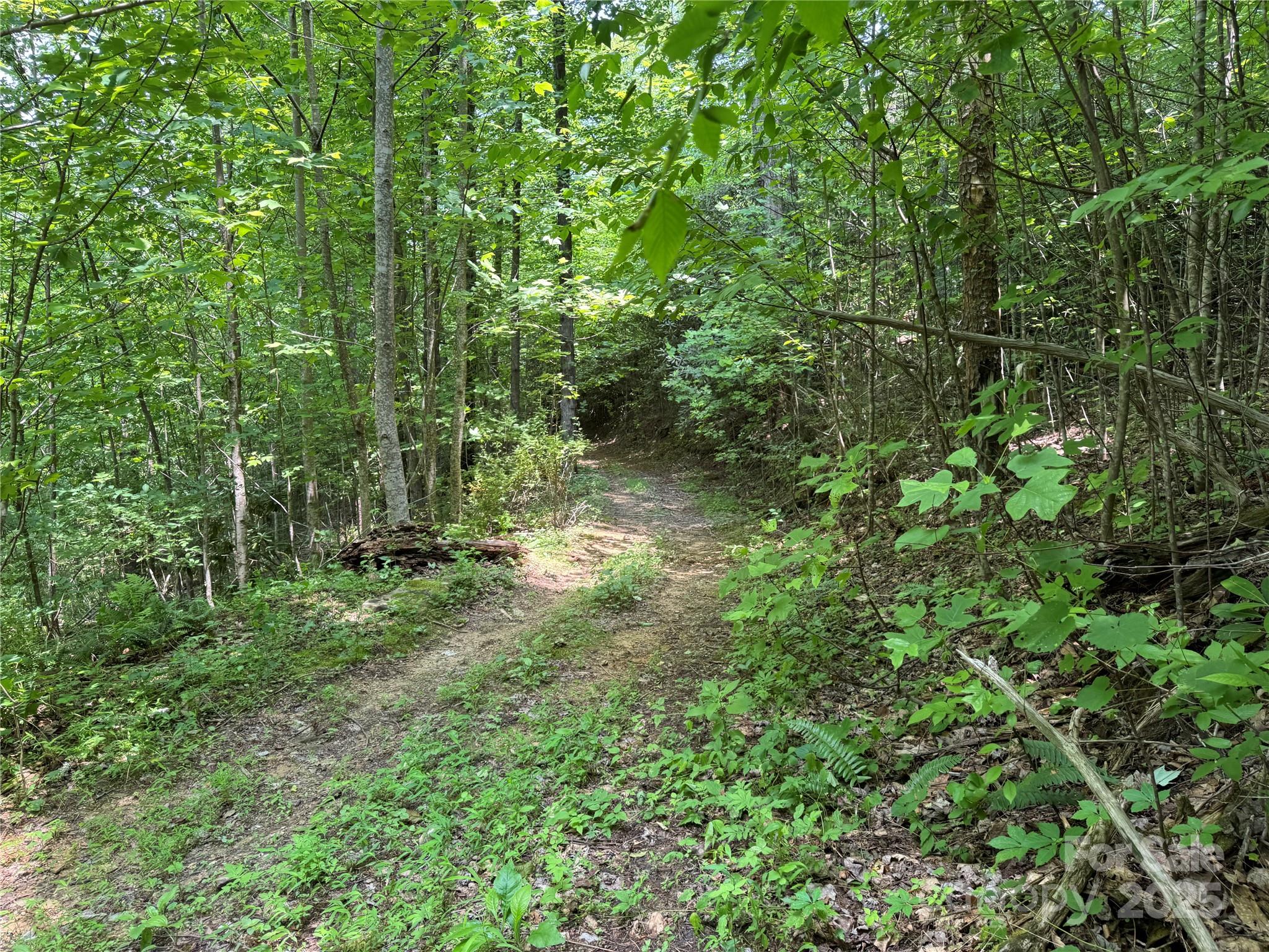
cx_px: 634
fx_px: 880
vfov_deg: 56.8
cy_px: 476
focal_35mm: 24
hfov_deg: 71.6
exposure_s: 1/121
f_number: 1.78
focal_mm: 6.76
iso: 80
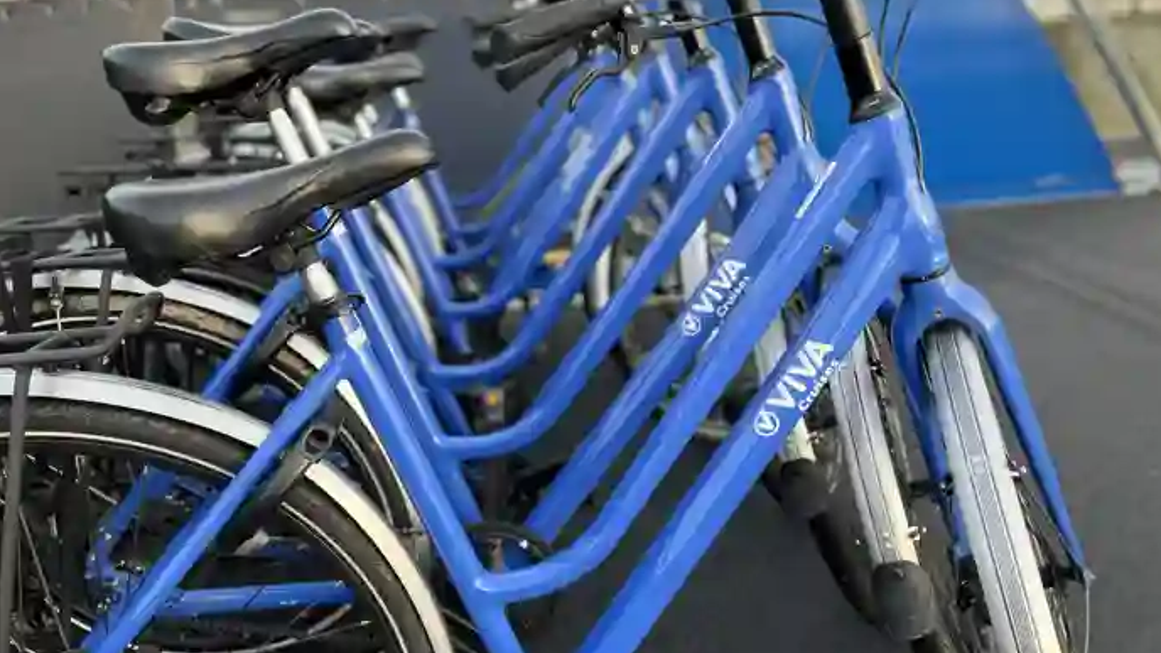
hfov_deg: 66.1
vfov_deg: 40.0
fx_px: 893
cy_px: 398
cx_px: 591
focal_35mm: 29
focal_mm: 5.1
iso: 40
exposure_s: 1/163
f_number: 1.6
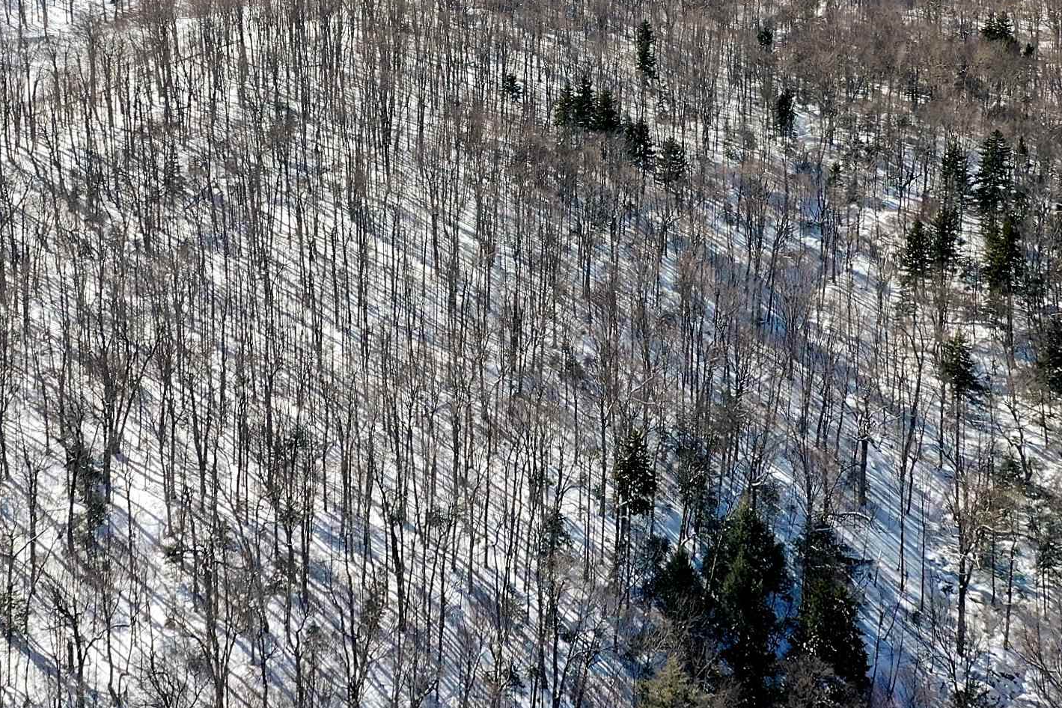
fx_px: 1593
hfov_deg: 36.9
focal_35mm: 54
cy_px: 66
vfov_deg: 24.3
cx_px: 505
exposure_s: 1/400
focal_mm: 10.3
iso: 100
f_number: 5.6
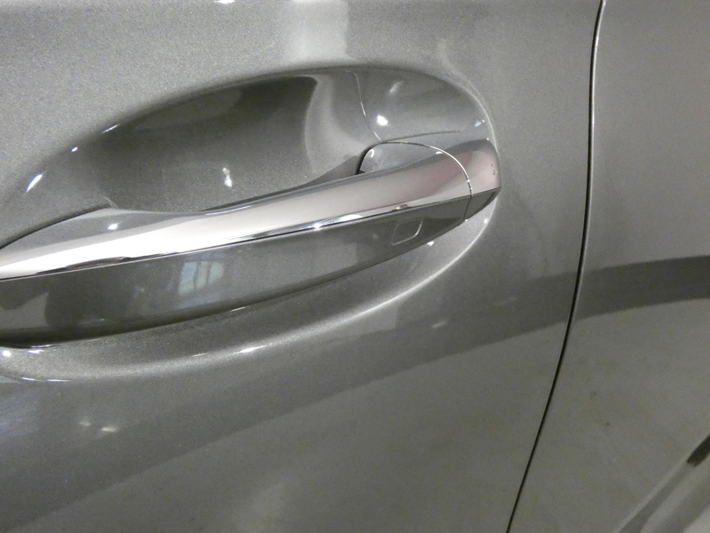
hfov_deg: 56.8
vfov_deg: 44.2
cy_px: 266
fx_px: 656
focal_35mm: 32
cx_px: 355
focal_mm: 5.8
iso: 2500
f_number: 3.4
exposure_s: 1/125
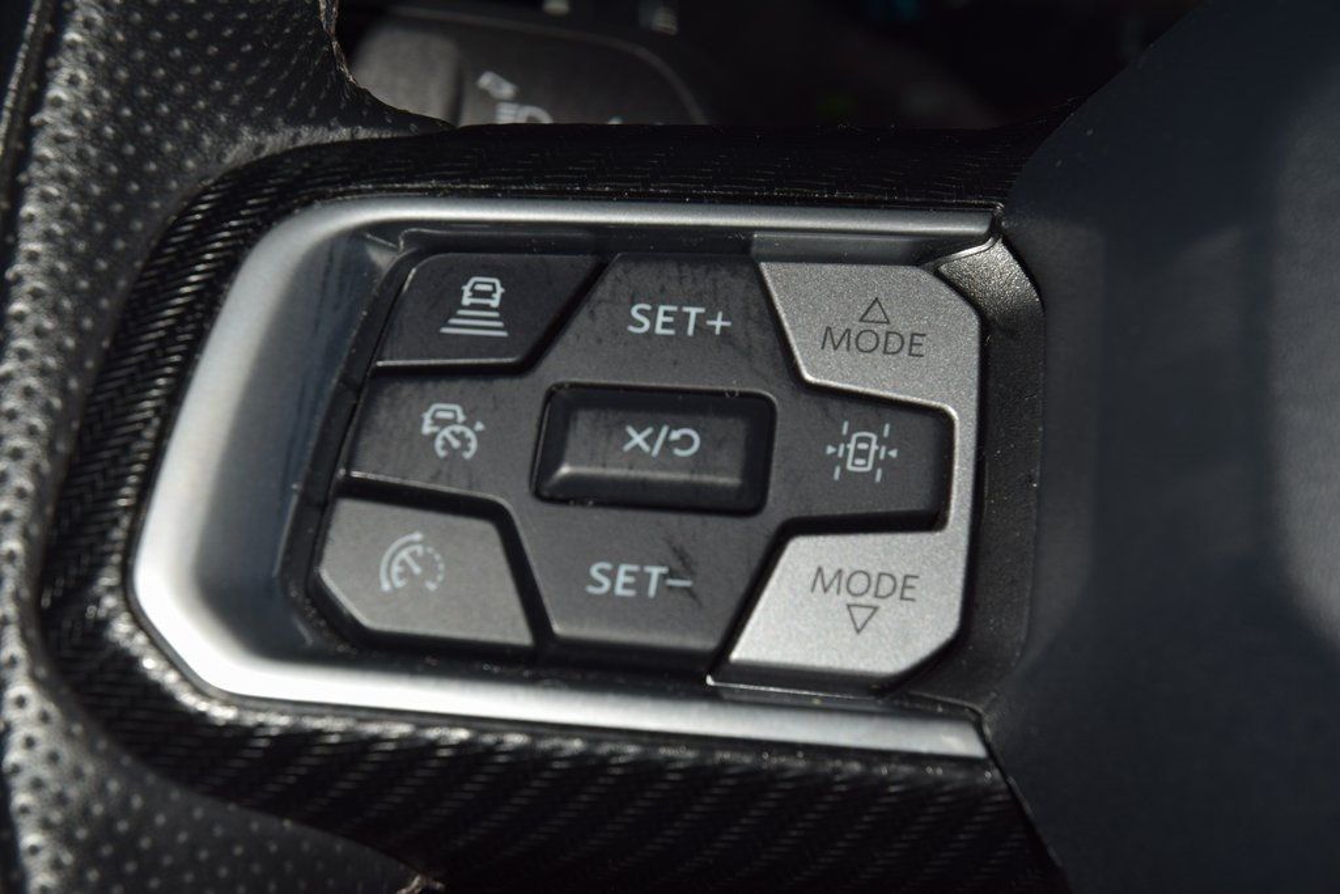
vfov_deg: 13.0
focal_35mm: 105
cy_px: 447
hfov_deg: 19.5
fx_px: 3909
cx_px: 670
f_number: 8
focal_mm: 70
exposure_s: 1/125
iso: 100
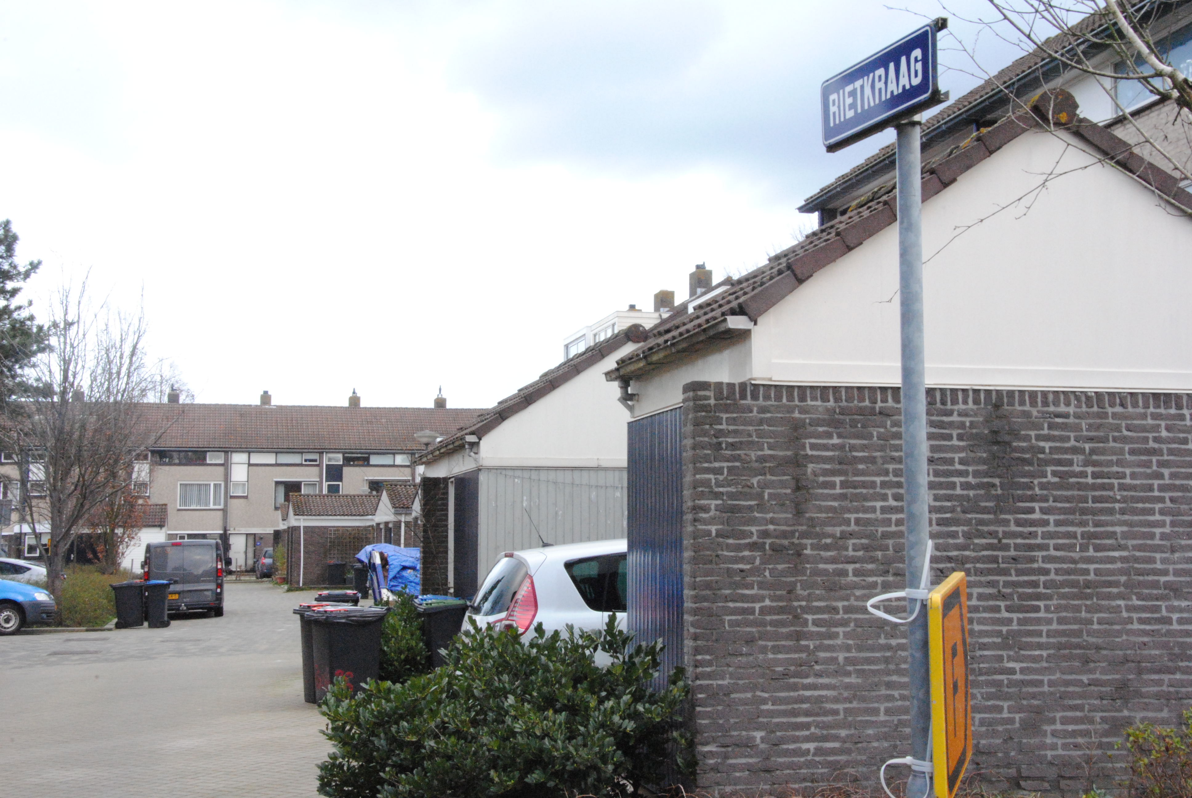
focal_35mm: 48
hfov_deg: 41.1
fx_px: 1591
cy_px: 399
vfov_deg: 28.2
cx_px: 596
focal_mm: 32
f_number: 29
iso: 1600
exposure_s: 1/30
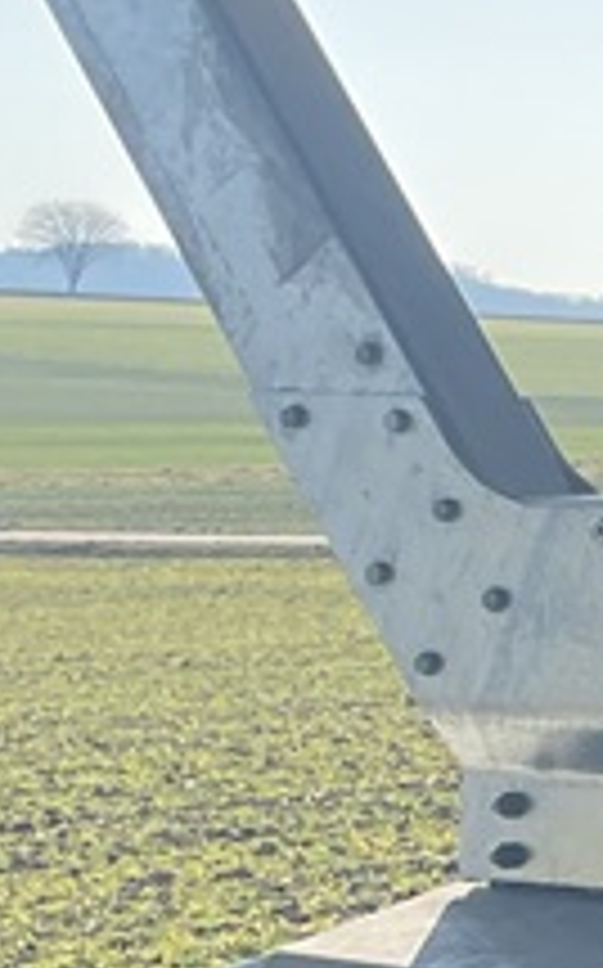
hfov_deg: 7.2
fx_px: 4084
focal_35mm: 155
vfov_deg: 13.4
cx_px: 1991
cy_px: 160
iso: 32
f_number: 1.6
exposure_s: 1/1984
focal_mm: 4.2
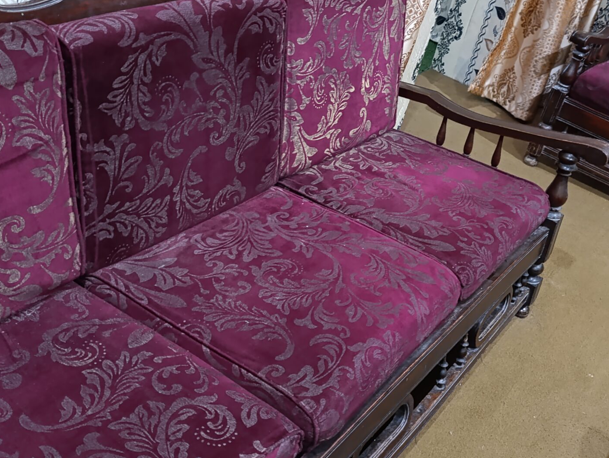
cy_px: 213
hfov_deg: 44.5
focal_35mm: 42
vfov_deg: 34.4
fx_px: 740
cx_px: 366
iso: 4000
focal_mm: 6.14
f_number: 1.6
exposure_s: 1/25
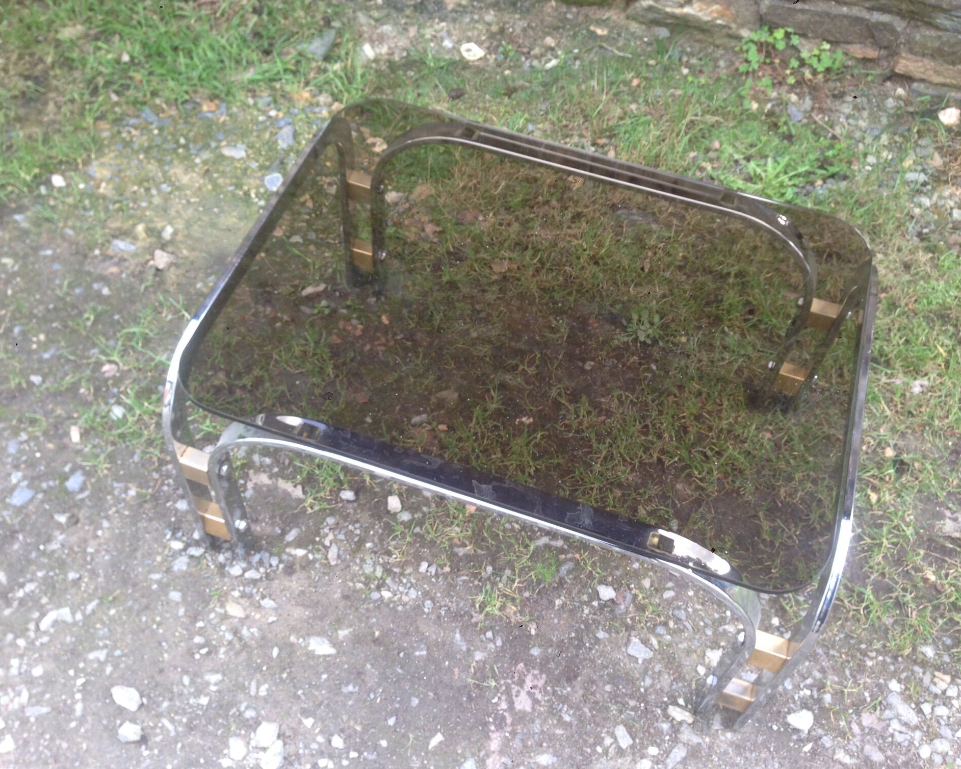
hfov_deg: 51.5
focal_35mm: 35
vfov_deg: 42.2
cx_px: 484
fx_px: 995
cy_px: 380
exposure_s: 1/120
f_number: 2.4
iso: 80
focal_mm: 4.12
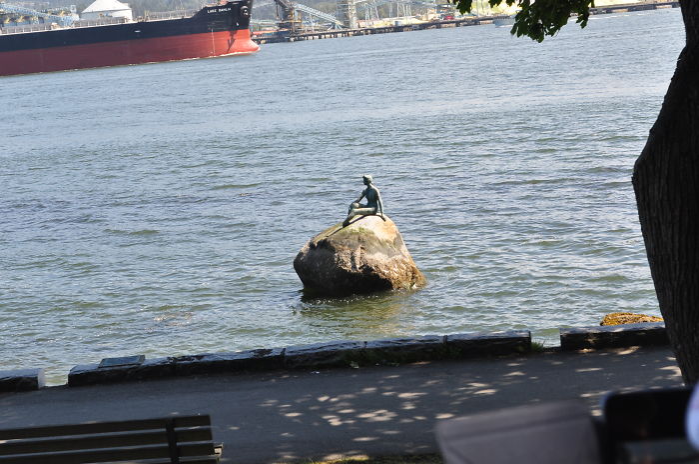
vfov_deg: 16.5
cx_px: 350
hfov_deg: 24.7
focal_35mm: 82
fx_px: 1599
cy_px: 232
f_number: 10
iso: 320
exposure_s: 1/250
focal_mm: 55
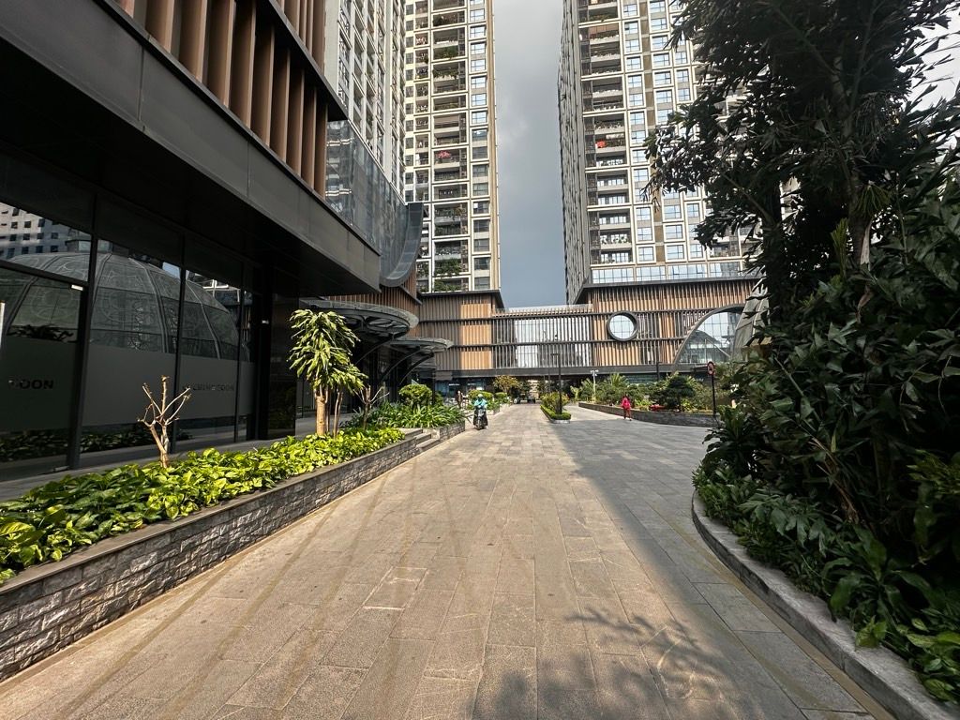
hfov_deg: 102.1
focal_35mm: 14
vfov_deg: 85.7
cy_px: 360
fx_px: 388
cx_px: 480
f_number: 2.2
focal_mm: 2.22
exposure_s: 1/785
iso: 50
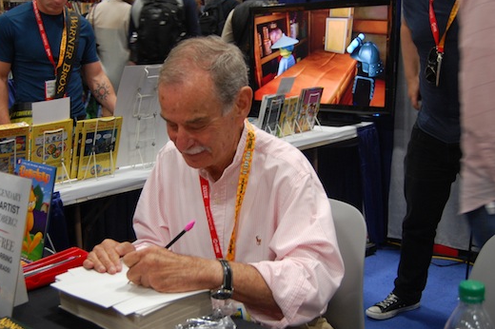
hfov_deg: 43.5
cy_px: 185
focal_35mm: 45
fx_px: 618
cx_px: 212
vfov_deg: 29.8
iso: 560
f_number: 4.2
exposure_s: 1/30
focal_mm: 26
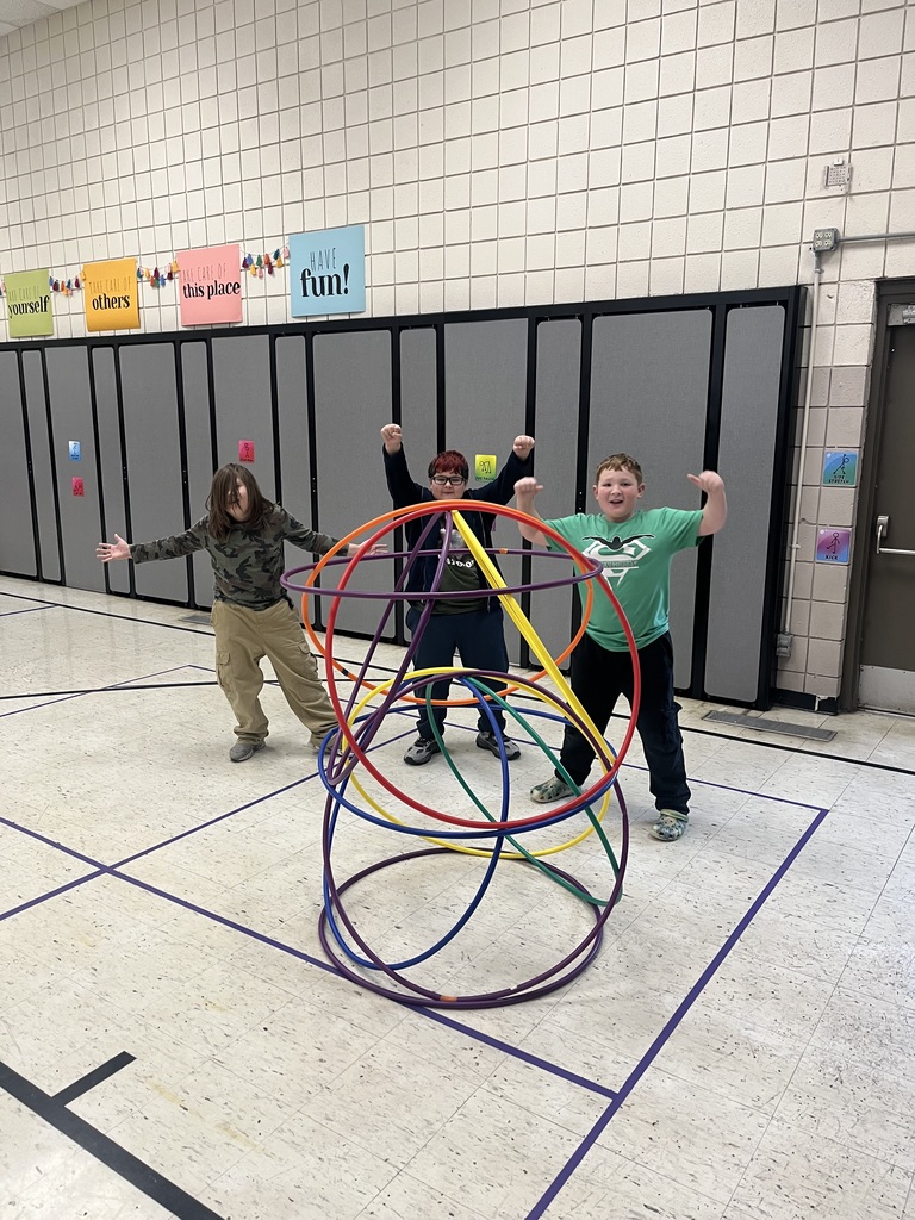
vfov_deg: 67.3
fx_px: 916
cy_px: 610
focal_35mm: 26
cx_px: 458
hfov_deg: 53.1
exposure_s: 1/60
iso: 100
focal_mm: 5.1
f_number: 1.6
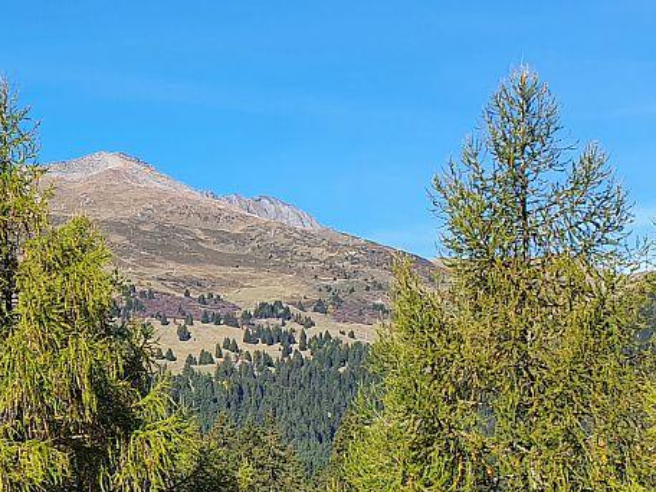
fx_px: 1383
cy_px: 391
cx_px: -140
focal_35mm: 73
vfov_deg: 20.0
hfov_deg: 24.1
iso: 50
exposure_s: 1/1080
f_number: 2.4
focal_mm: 4.32
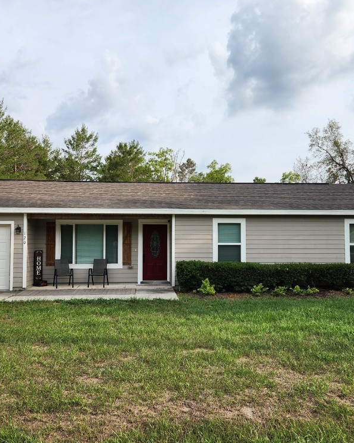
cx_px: 167
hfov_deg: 47.1
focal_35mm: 31
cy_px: 224
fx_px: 406
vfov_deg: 57.2
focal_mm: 5.4
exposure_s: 1/1033
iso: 20
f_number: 1.8
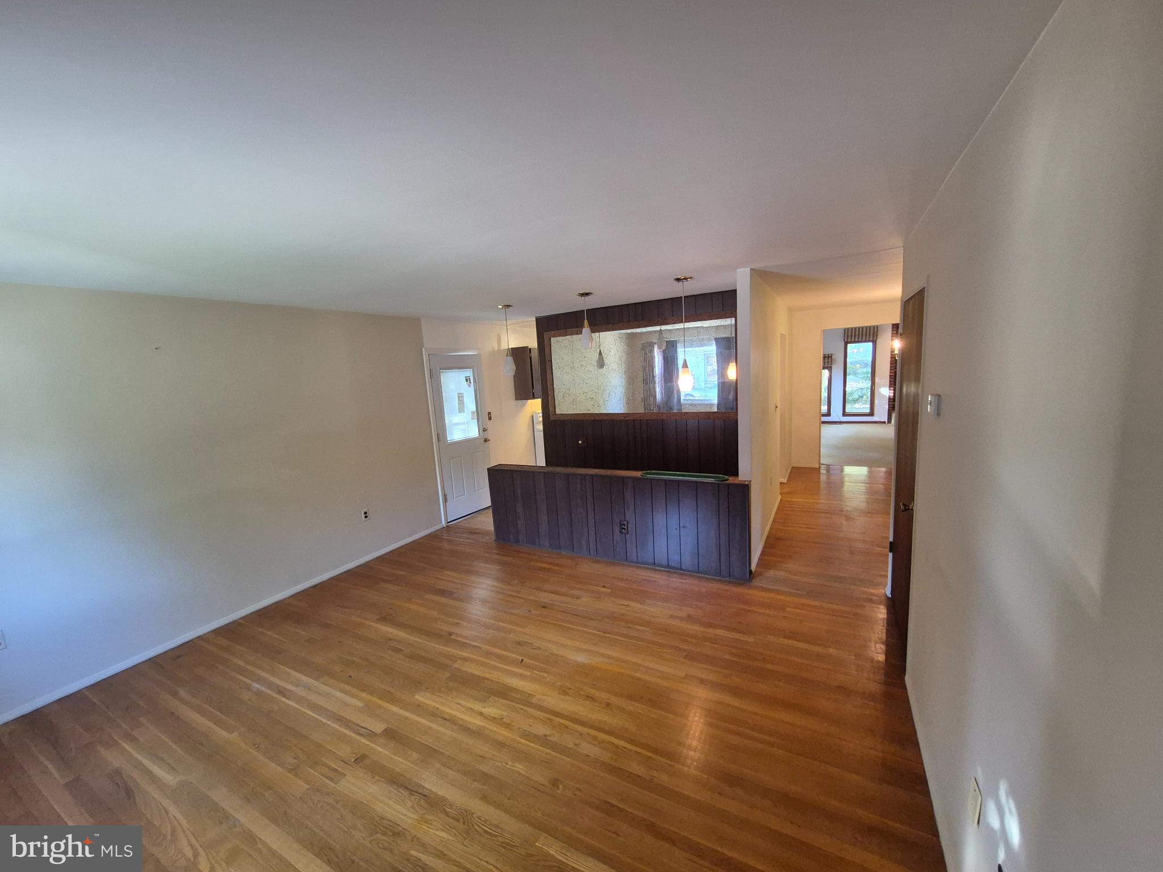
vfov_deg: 89.9
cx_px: 582
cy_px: 436
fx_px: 437
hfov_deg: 106.2
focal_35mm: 13
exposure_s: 1/60
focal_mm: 1.74
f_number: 2.2
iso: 500
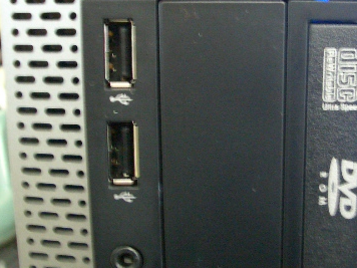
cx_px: 262
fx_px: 650
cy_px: 127
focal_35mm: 63
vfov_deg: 23.3
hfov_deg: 30.3
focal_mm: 5.8
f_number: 2.6
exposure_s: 1/8
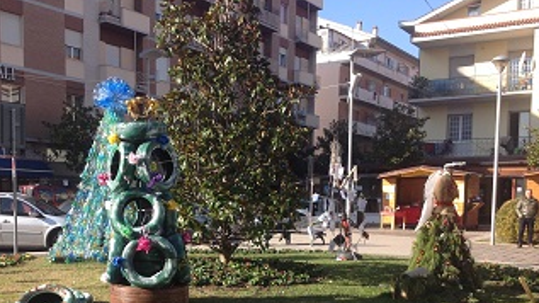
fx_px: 686
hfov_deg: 42.8
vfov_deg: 24.4
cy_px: 252
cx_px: 230
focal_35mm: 48
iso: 50
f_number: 2.4
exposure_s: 1/840
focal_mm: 4.28
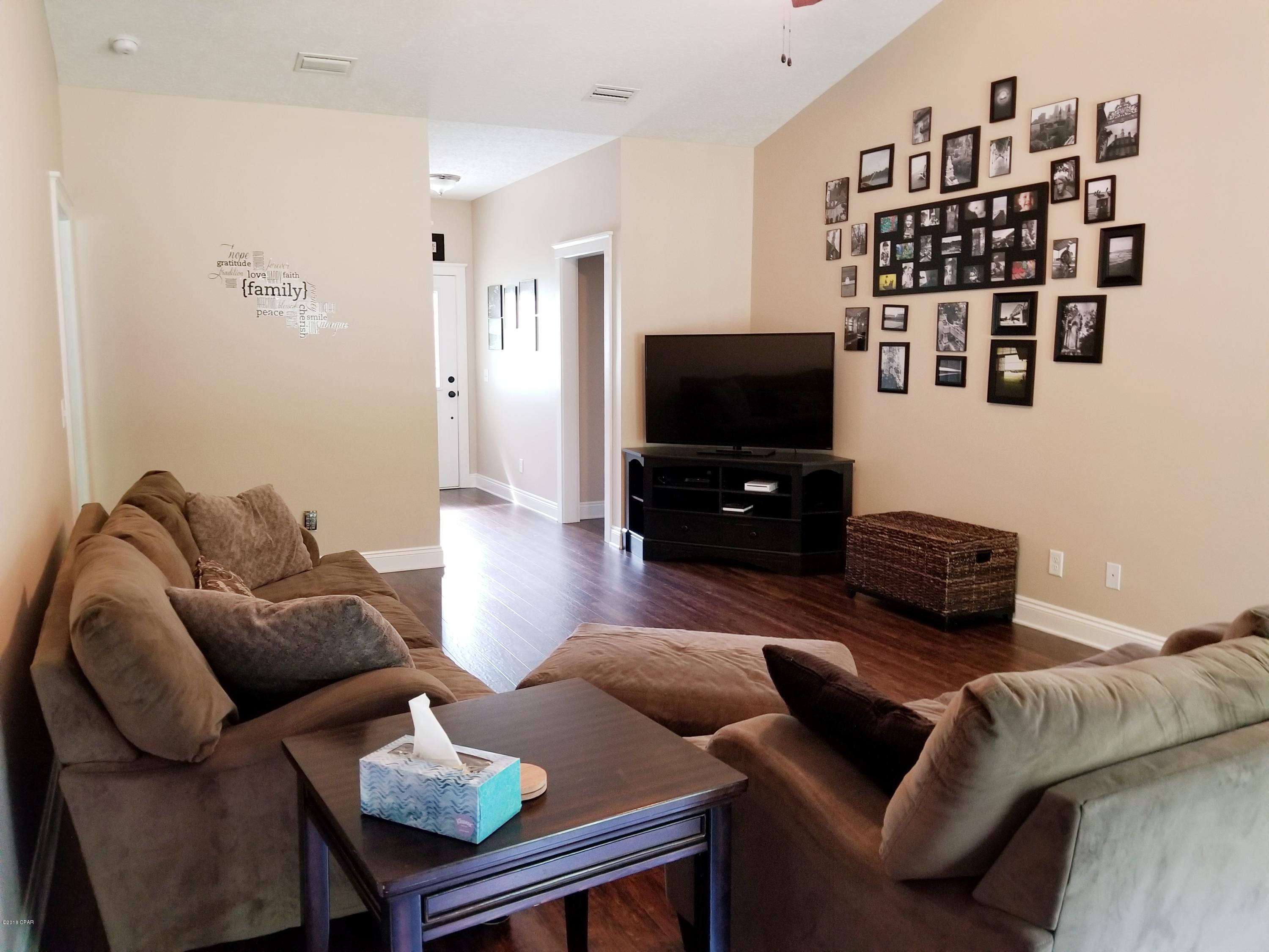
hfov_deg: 67.3
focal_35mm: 26
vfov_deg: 53.1
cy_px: 476
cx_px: 634
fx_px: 953
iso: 250
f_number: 1.7
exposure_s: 1/20
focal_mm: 4.25
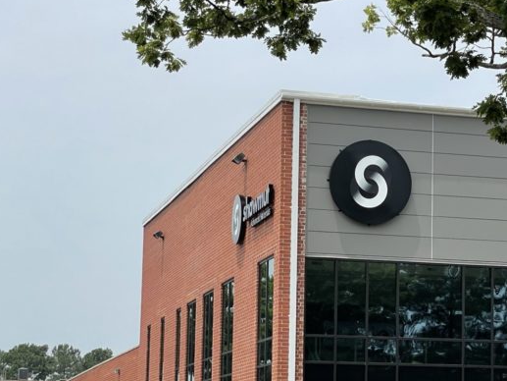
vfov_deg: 14.3
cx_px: 464
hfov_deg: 18.7
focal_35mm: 103
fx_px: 1509
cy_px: 271
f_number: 2
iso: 25
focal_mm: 6
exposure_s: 1/1845
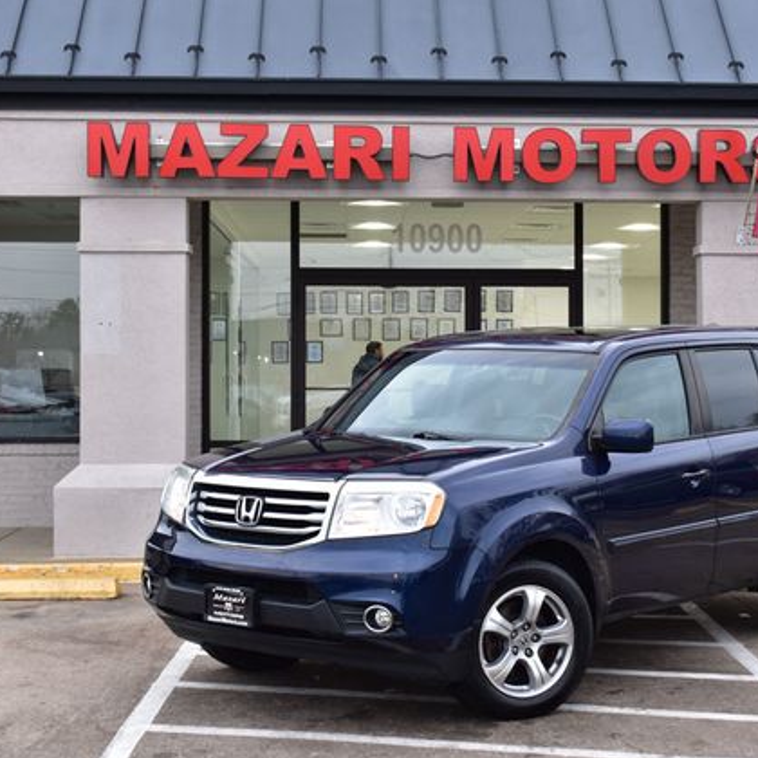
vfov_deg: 26.1
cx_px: 507
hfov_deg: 26.0
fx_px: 1635
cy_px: 379
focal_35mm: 66
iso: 400
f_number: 7.1
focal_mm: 34
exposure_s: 1/25
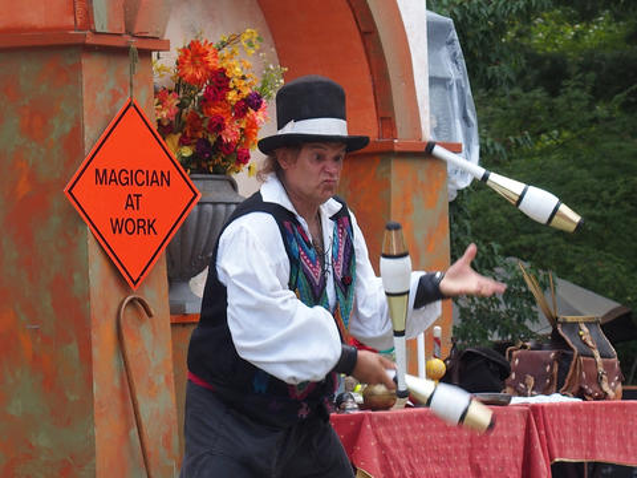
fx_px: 2503
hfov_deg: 14.5
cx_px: 318
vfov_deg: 10.9
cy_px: 239
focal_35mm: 136
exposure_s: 1/250
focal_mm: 28.8
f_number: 3.5
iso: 100
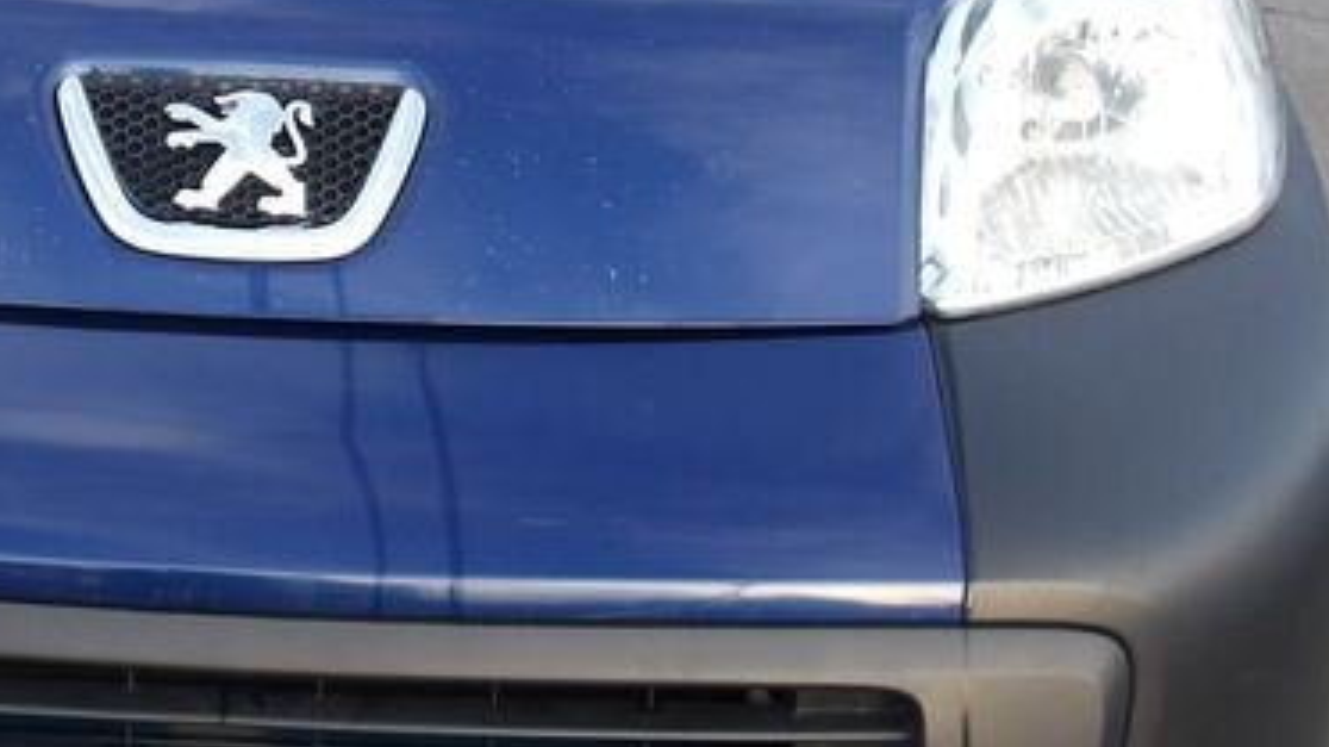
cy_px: 122
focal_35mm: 81
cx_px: 82
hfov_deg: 25.3
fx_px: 2854
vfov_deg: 14.8
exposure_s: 1/72
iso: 100
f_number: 3
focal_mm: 4.9
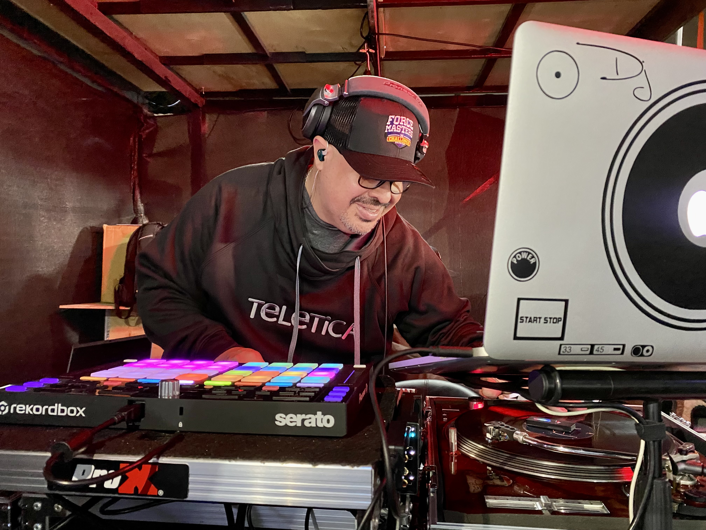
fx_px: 530
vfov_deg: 53.1
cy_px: 265
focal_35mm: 26
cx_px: 353
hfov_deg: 67.3
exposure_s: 1/30
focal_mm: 4.25
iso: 800
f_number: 1.8
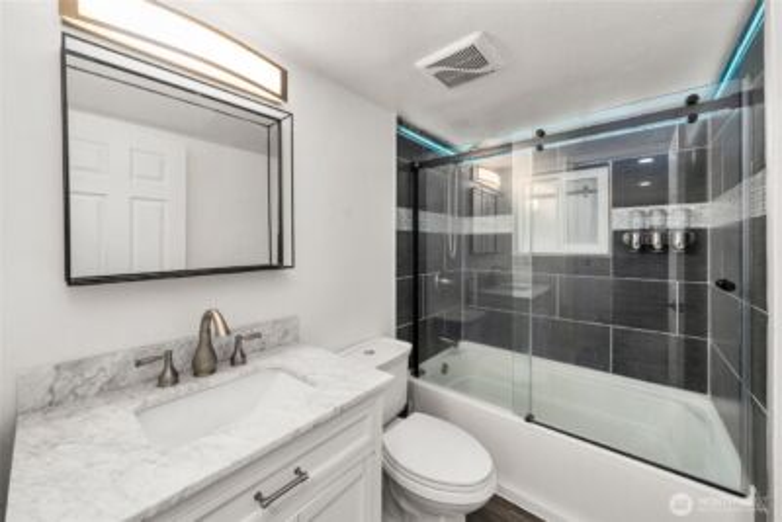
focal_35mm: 13
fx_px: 282
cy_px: 261
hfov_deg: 108.3
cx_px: 391
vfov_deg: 85.5
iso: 160
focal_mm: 13
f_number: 7.1
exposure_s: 1/60
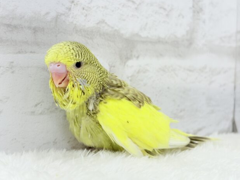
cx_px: 124
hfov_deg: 35.5
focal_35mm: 54
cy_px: 90
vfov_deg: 27.0
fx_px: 374
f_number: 1.6
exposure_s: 1/50
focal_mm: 5.96
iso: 32
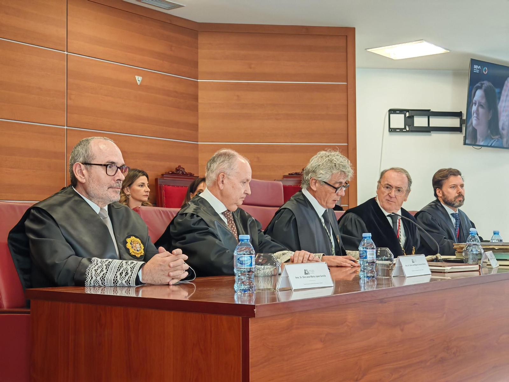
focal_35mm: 54
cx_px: 254
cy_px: 191
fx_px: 794
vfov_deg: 27.0
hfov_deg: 35.5
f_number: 1.9
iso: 160
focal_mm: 6.67
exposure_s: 1/33
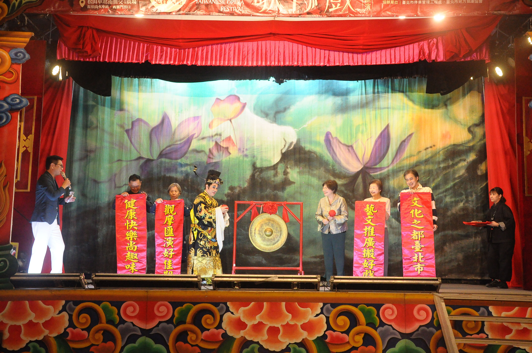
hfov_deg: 46.4
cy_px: 176
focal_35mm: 42
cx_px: 266
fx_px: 620
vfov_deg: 31.8
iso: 2500
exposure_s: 1/200
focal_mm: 28
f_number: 5.6
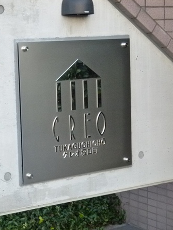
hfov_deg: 16.3
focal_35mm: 90
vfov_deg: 21.8
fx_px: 600
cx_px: 49
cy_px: 115
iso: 400
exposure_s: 1/60
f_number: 4.5
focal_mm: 12
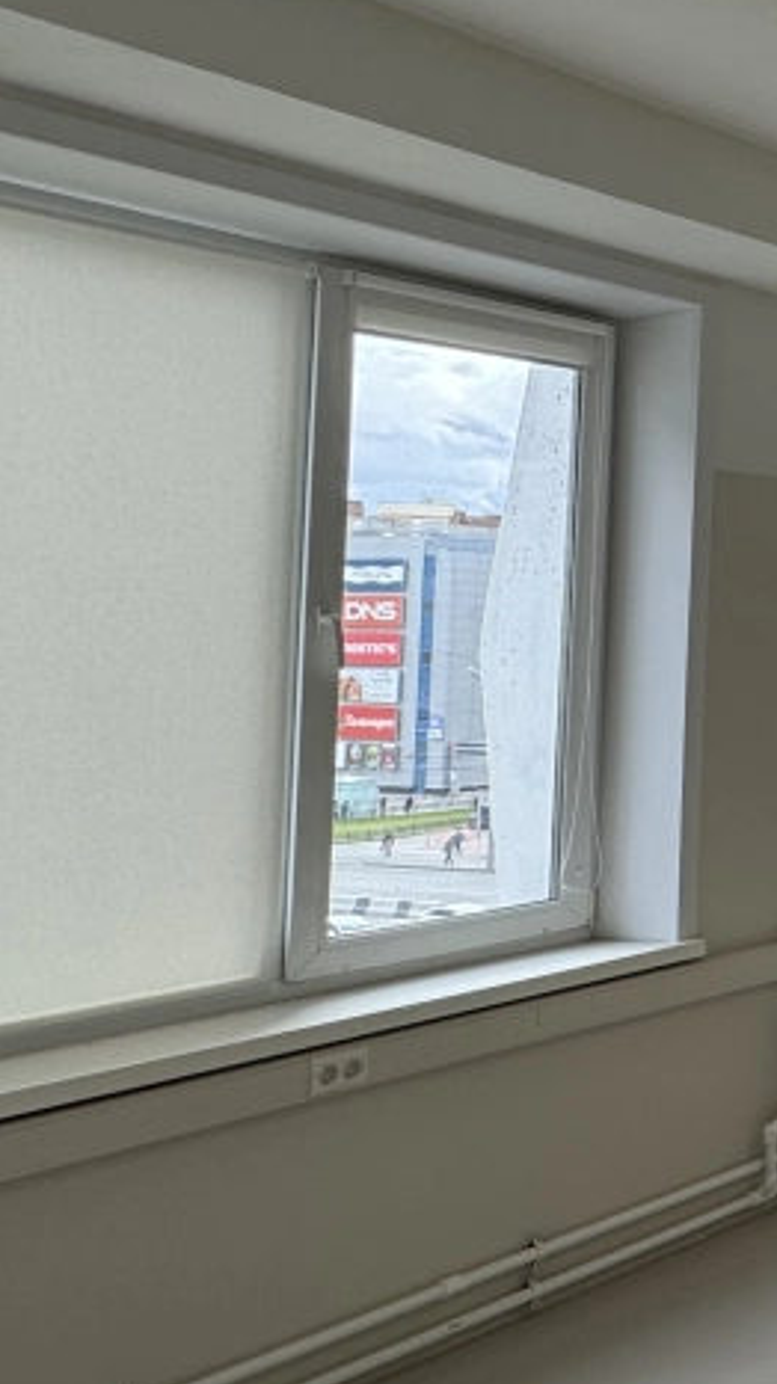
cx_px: 1619
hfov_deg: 17.9
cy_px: 570
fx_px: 1505
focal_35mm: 41
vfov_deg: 49.2
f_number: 2.2
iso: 40
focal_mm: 2.22
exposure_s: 1/139
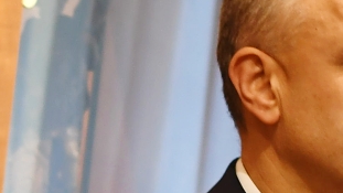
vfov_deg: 3.0
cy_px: 388
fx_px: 3675
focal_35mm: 404
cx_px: 17
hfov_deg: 5.3
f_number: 2.8
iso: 500
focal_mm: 50
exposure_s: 1/100
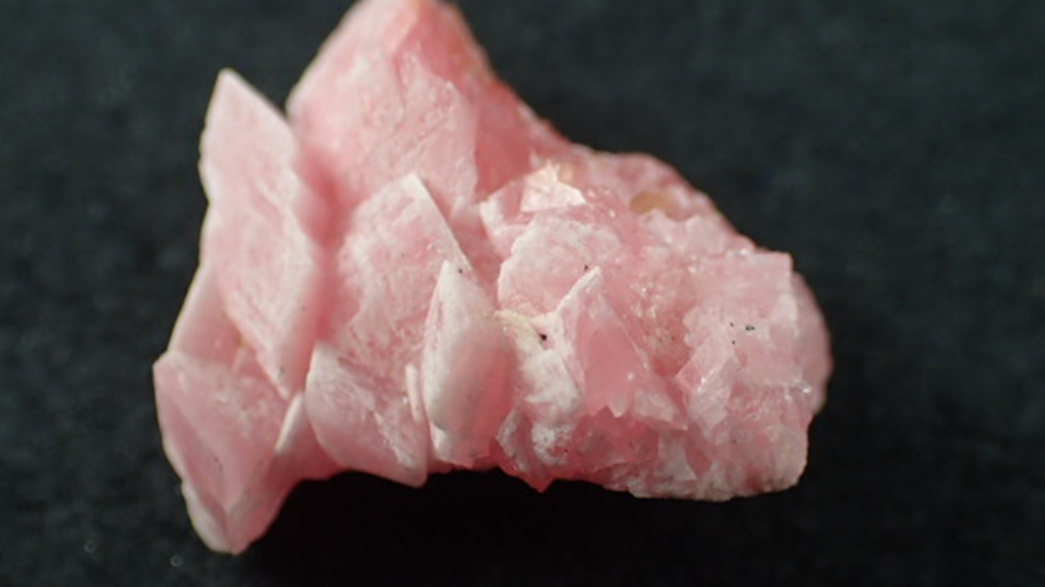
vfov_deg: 18.0
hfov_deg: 31.4
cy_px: 275
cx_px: 520
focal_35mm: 67
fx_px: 1856
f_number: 3.6
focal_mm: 11.01
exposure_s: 1/250
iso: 400
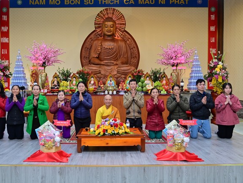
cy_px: 91
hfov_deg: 53.9
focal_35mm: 34
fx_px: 239
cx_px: 109
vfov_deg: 41.8
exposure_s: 1/100
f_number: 5.6
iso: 1600
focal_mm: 31
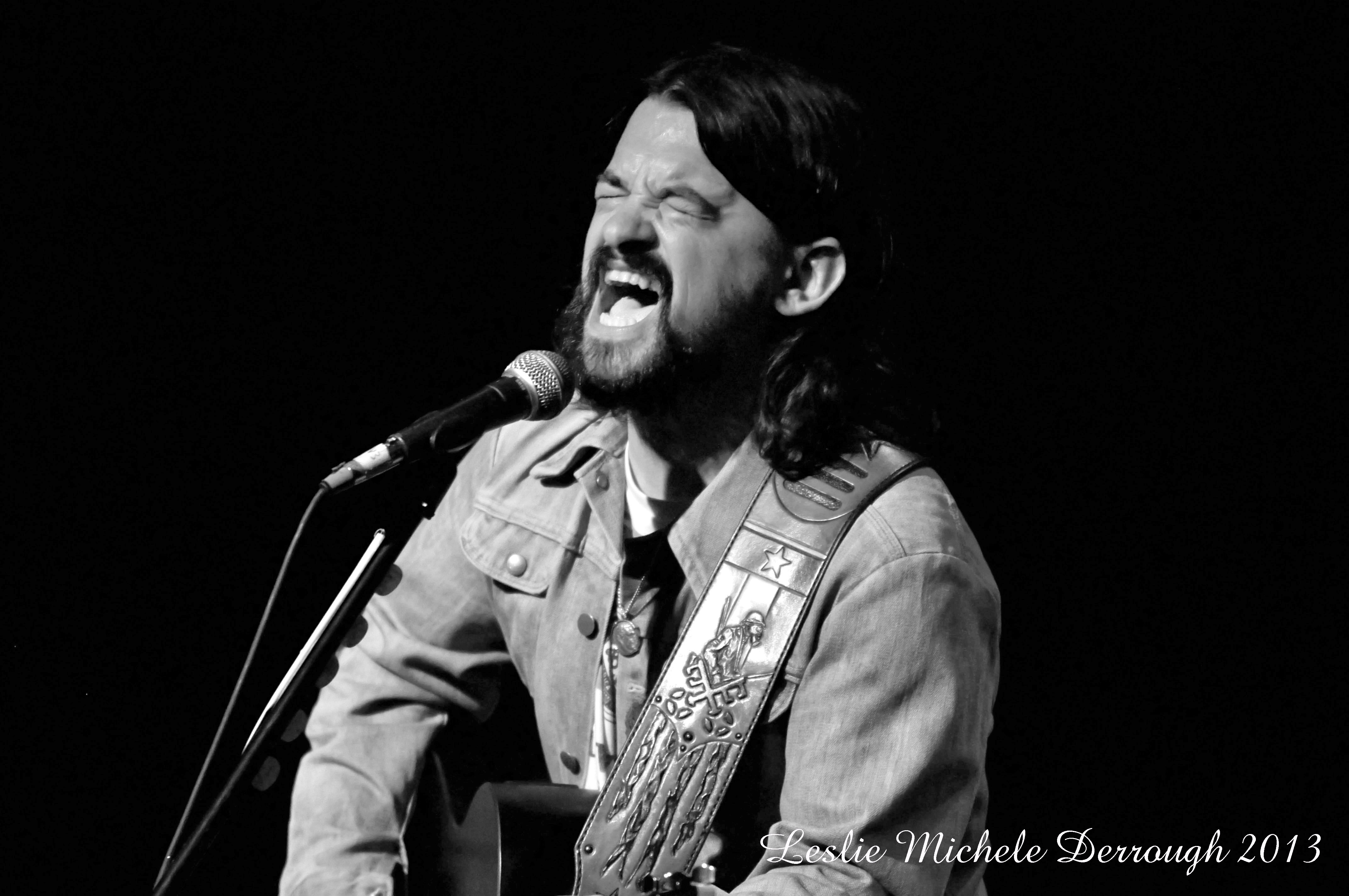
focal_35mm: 300
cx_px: 674
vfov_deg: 4.6
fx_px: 11228
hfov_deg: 6.9
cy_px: 448
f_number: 2.8
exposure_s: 1/100
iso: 1250
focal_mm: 200
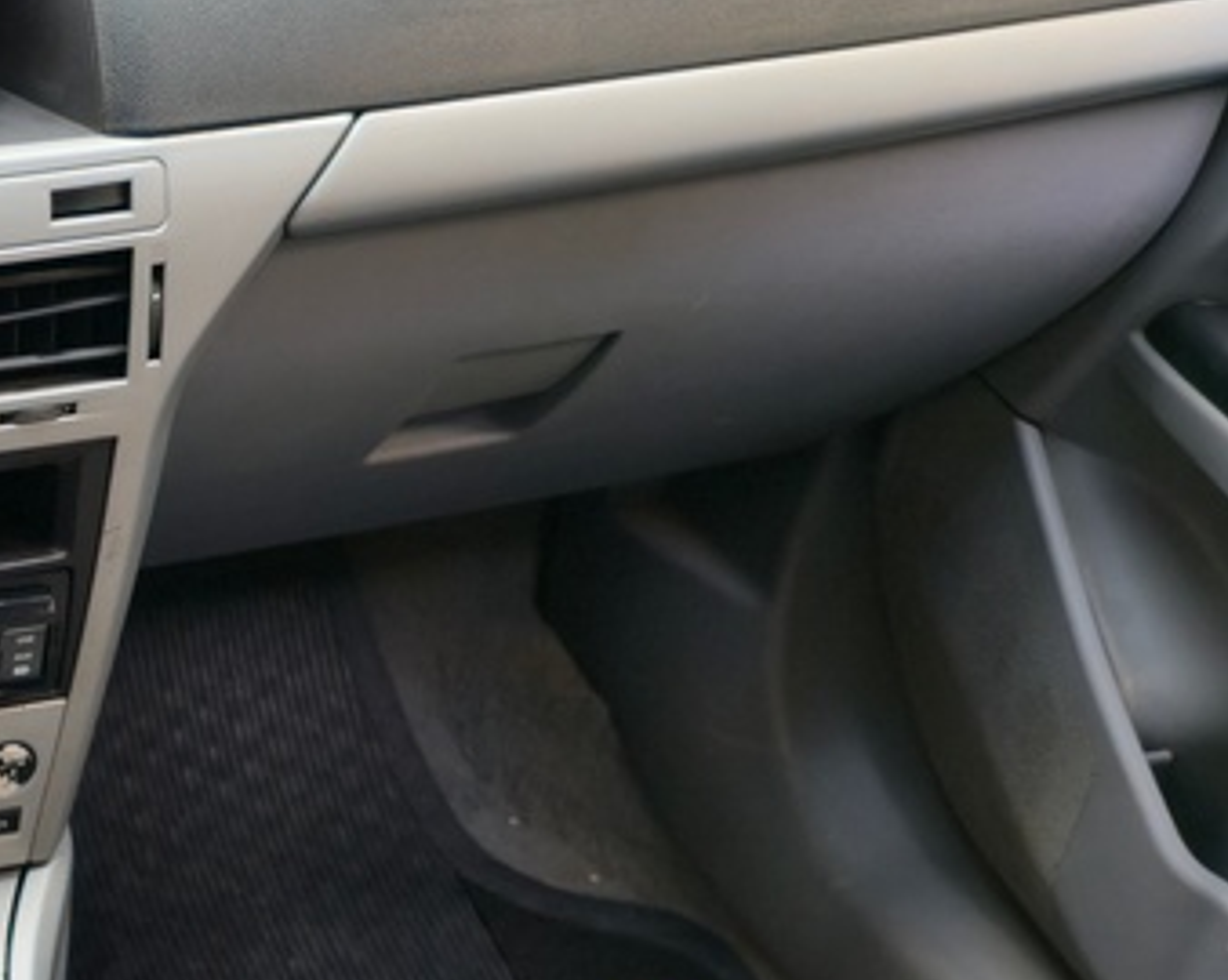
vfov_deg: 22.2
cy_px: 748
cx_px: -451
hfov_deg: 23.9
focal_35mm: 68
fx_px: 2470
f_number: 1.7
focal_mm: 6.3
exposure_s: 1/60
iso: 40
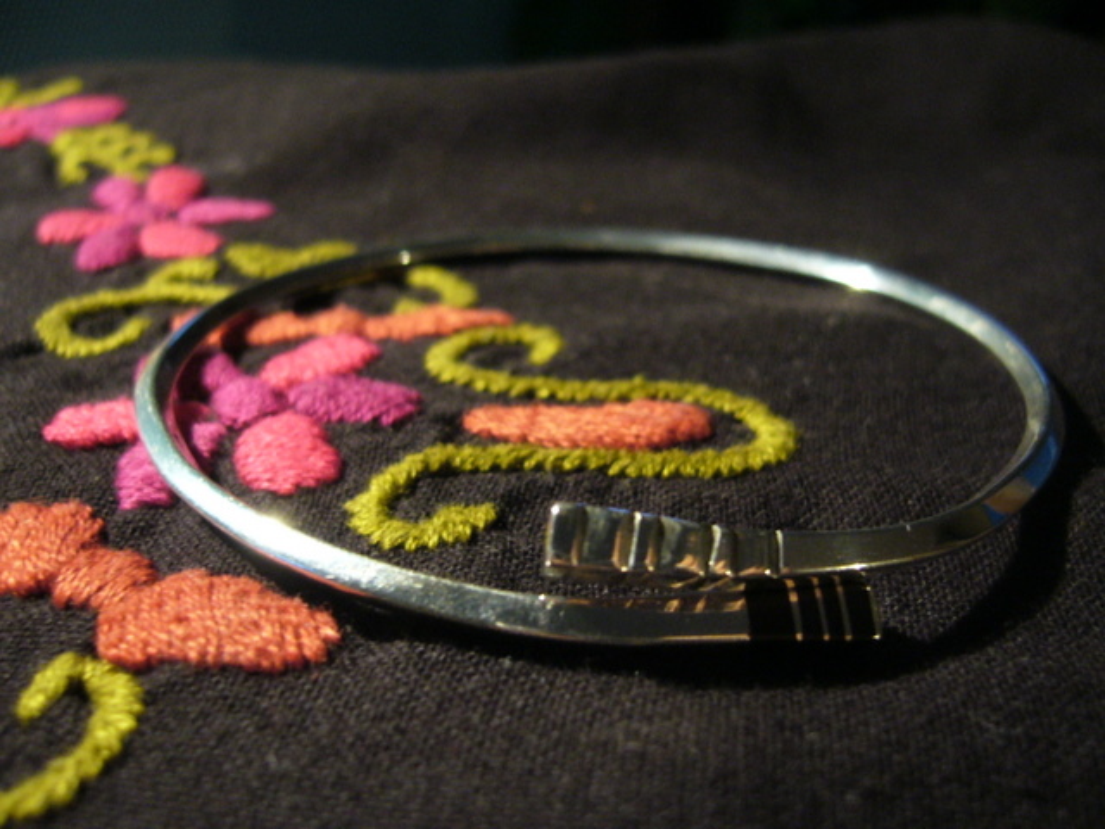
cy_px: 414
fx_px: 1117
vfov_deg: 40.7
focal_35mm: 35
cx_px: 552
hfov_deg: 52.6
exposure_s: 1/8
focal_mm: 5.8
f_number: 2.8
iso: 200
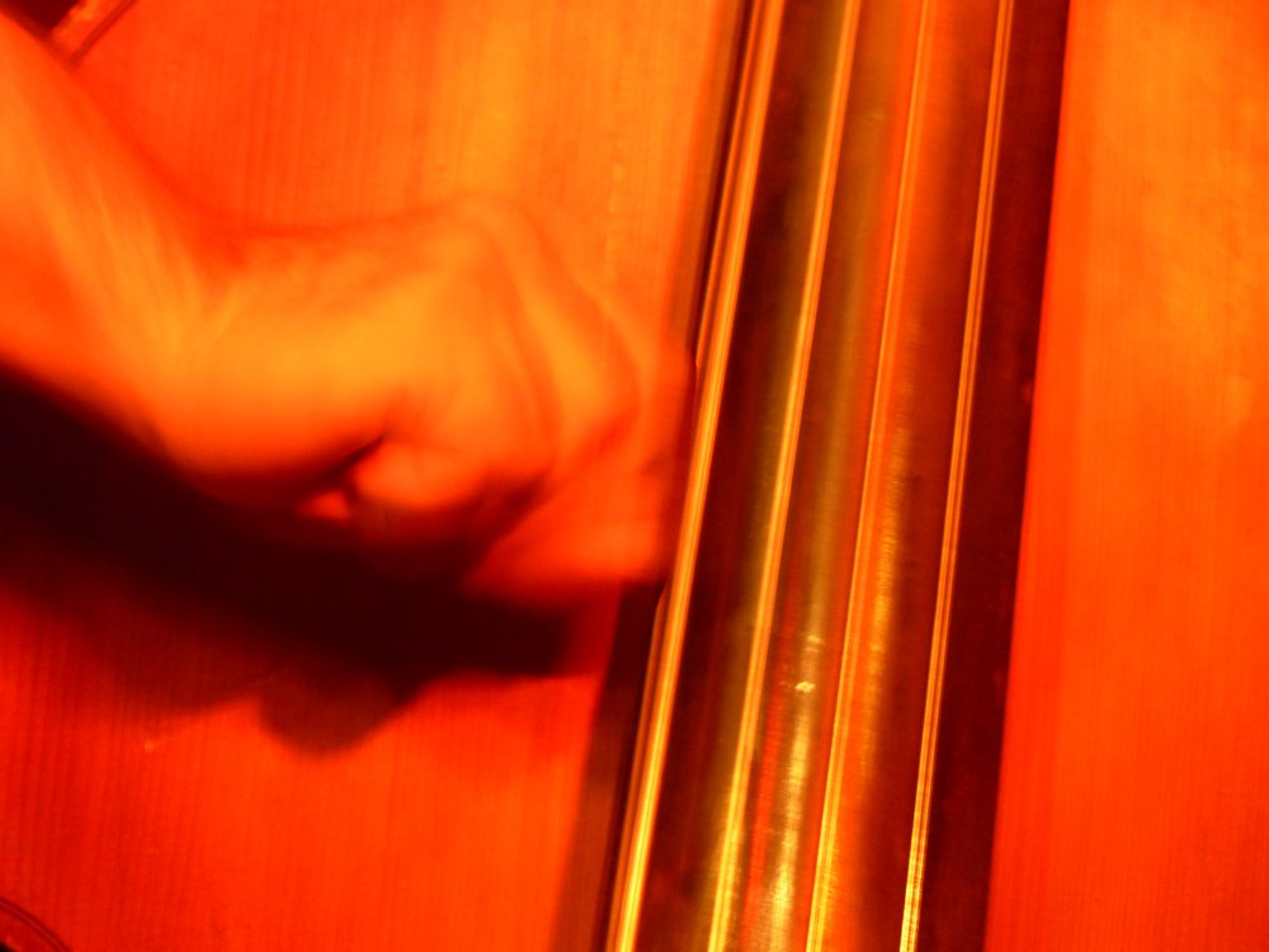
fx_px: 17157
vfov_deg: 3.2
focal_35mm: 468
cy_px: 476
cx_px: 634
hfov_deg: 4.2
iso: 400
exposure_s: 1/13
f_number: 2.8
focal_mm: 84.3
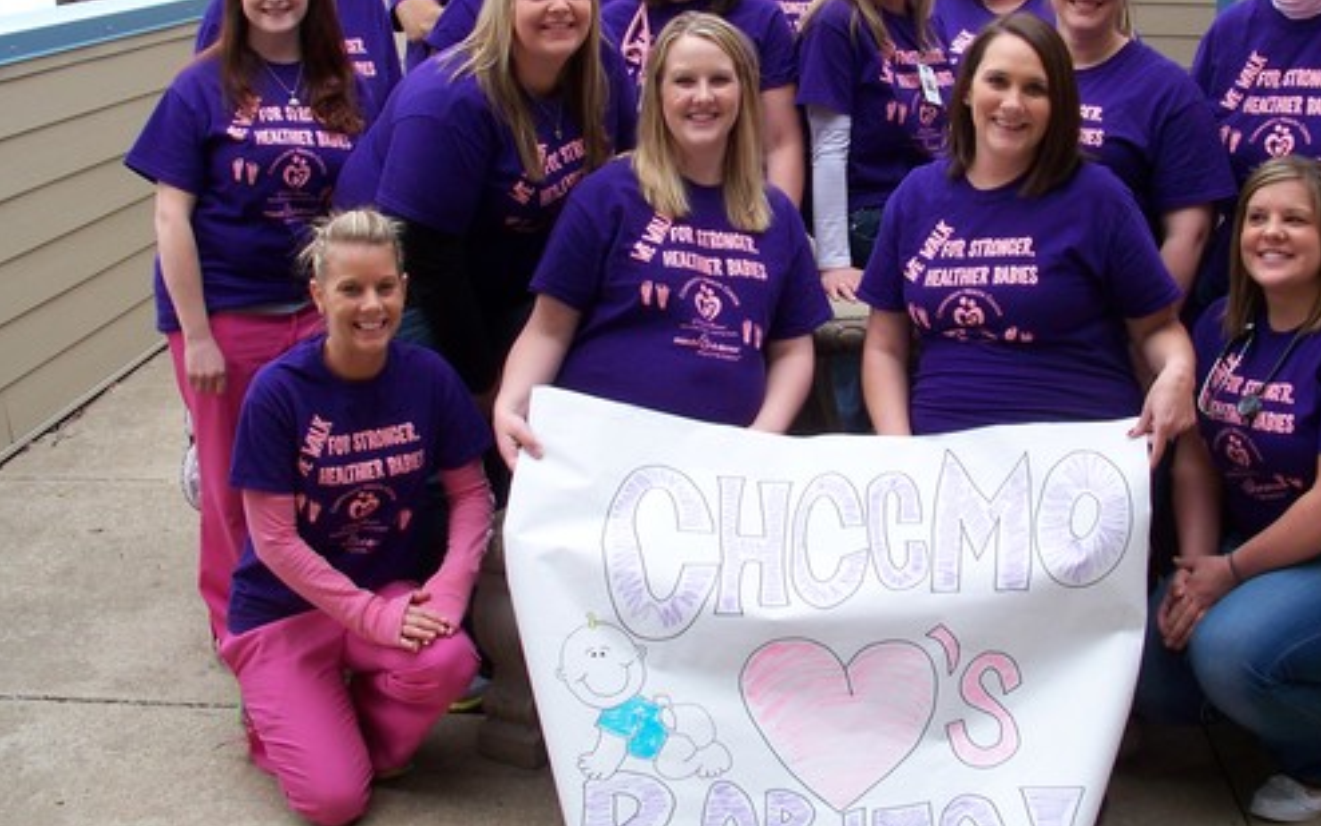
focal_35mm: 51
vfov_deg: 25.3
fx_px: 1836
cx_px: 738
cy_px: 291
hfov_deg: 39.5
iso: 64
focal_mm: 5.85
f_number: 5.6
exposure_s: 1/50
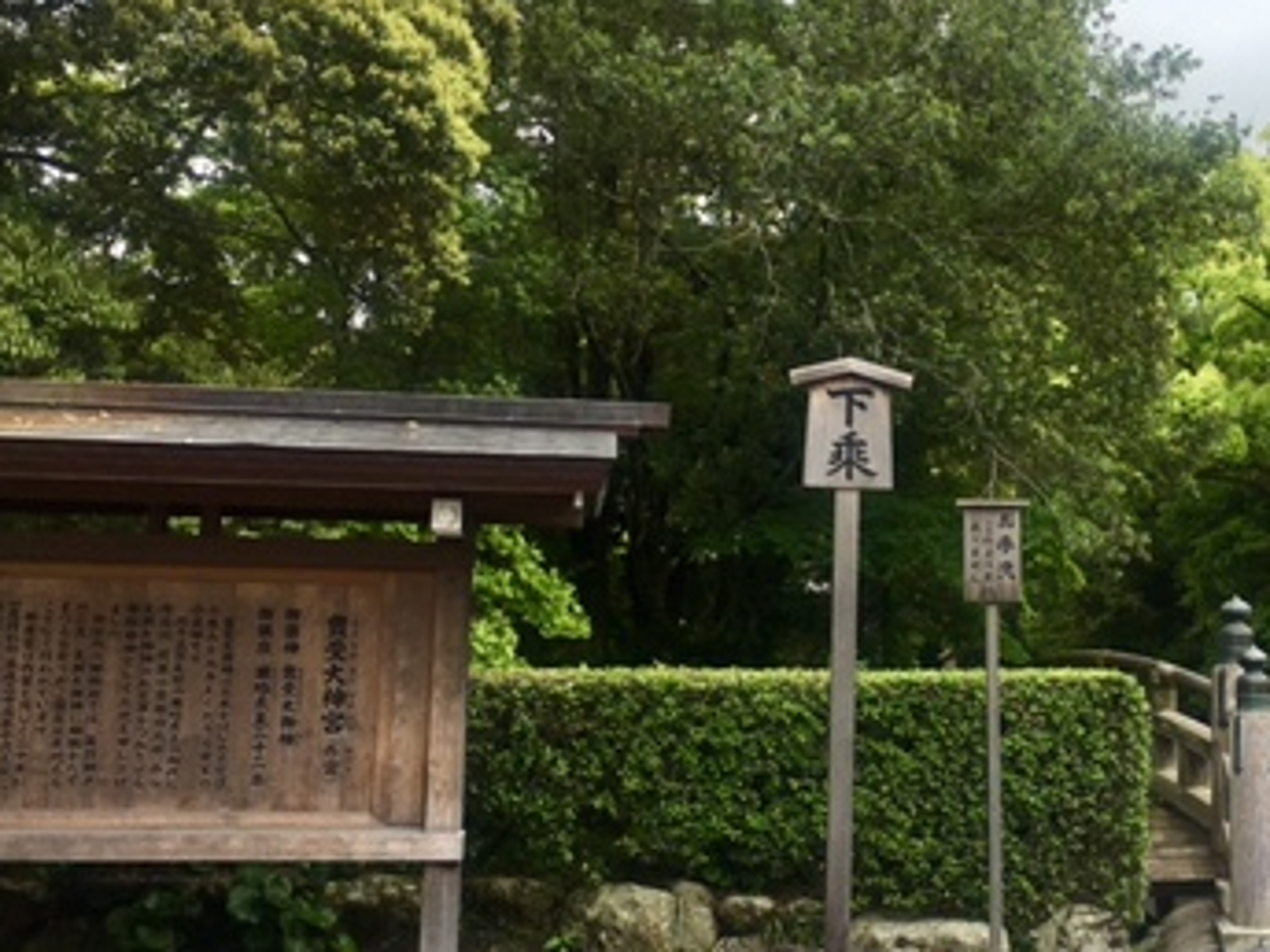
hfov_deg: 35.1
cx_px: 875
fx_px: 1981
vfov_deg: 27.0
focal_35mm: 54
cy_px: 465
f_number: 2.2
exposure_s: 1/668
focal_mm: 4.15
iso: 25
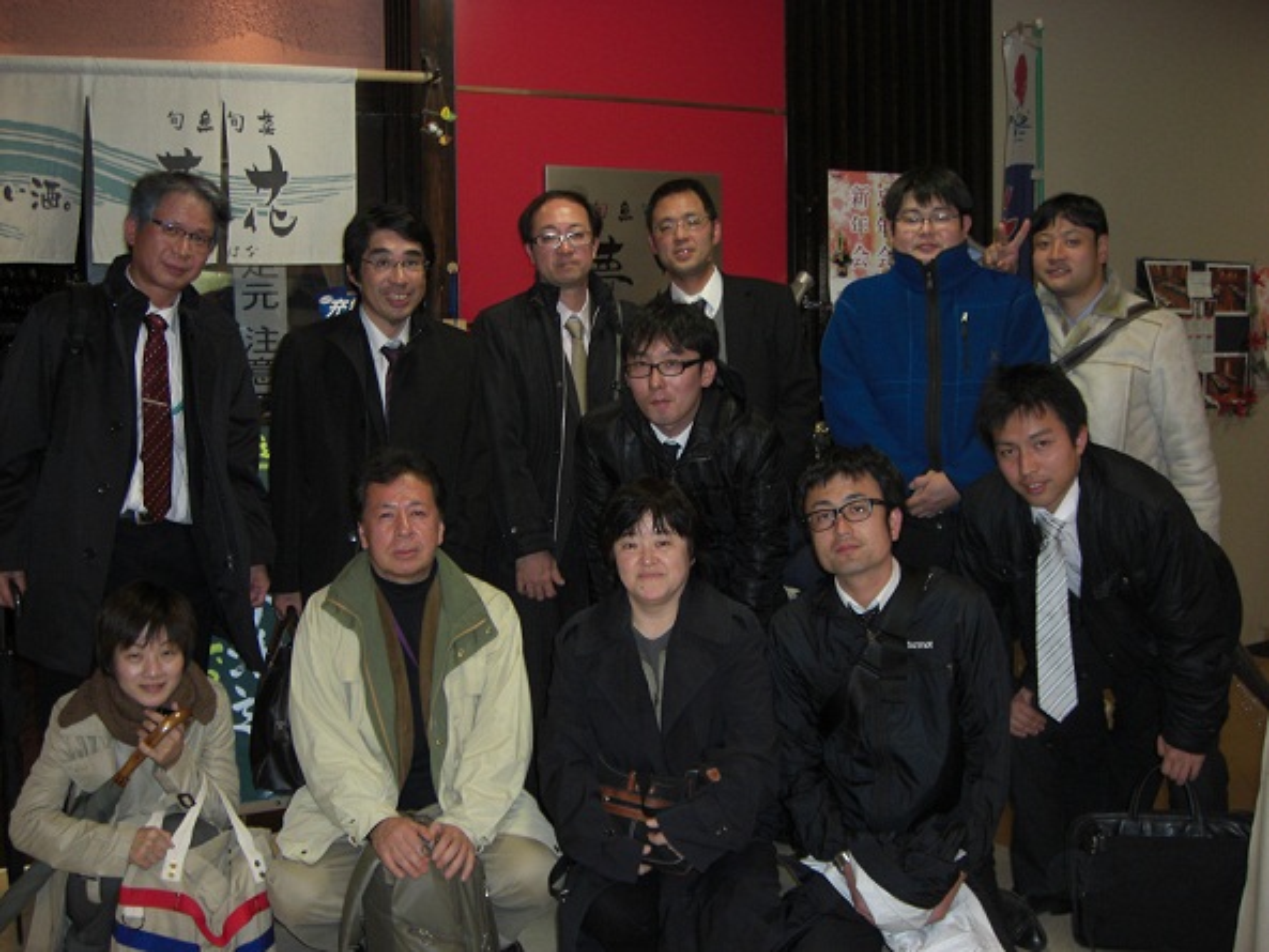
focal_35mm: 38
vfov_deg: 37.7
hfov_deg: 49.0
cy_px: 476
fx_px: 1393
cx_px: 634
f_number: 2.8
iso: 200
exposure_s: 1/60
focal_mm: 7.9
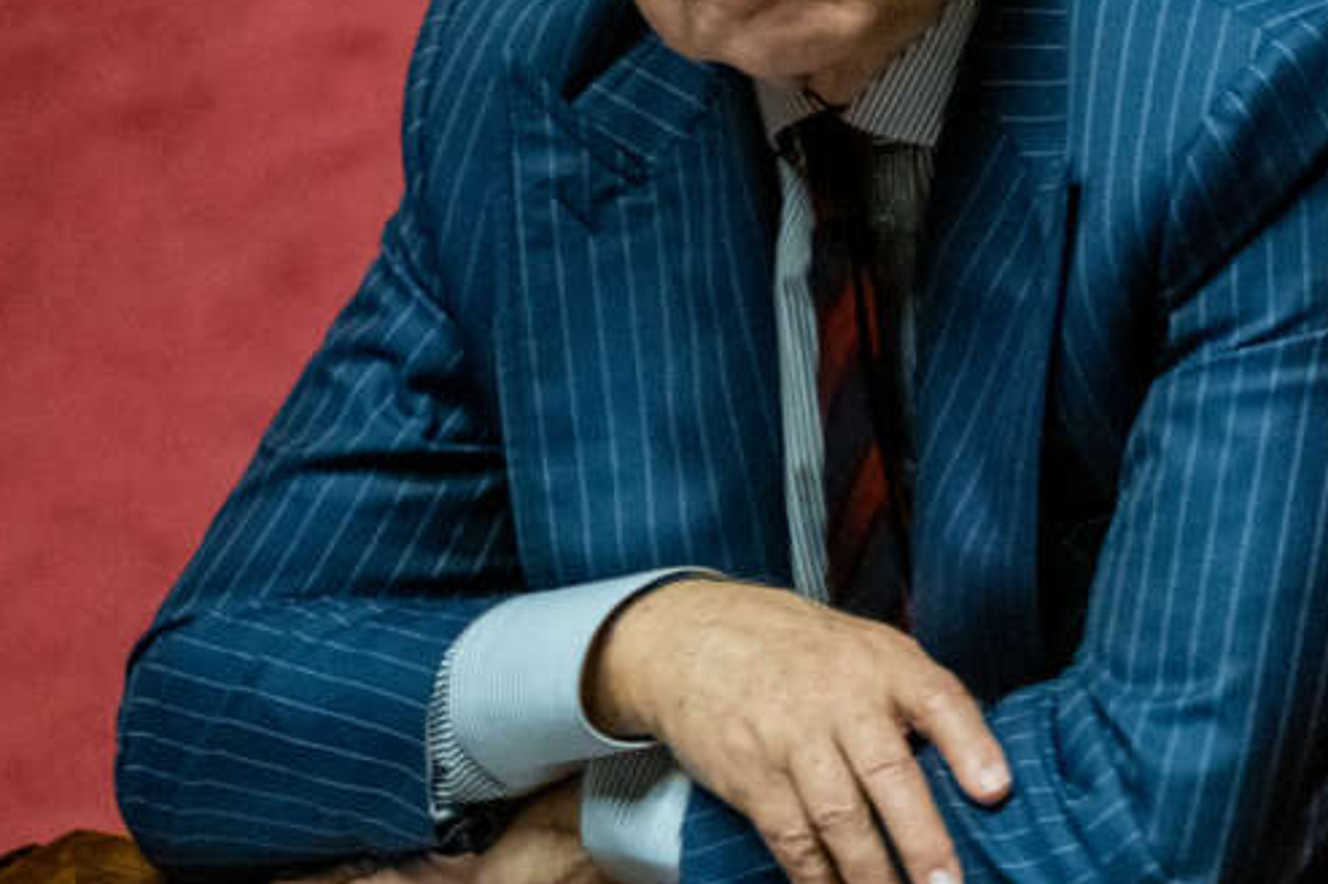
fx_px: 44531
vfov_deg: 1.1
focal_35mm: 1208
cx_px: 1304
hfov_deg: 1.7
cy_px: 163
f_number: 5.6
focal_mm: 400
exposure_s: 1/125
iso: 8000
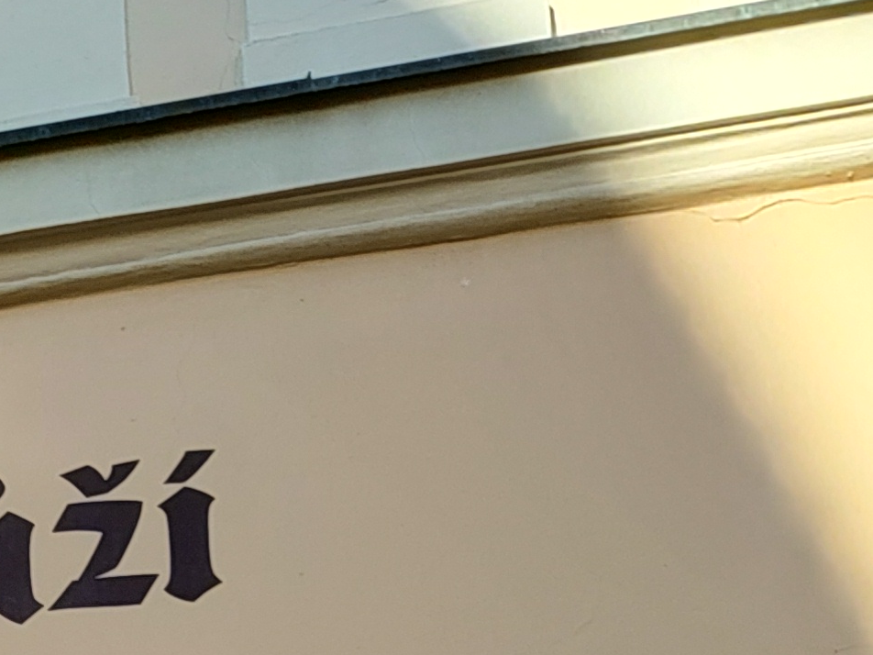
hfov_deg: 15.7
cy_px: 1325
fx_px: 2497
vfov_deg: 12.9
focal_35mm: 99
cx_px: -877
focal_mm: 5.56
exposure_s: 1/621
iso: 100
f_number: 1.8
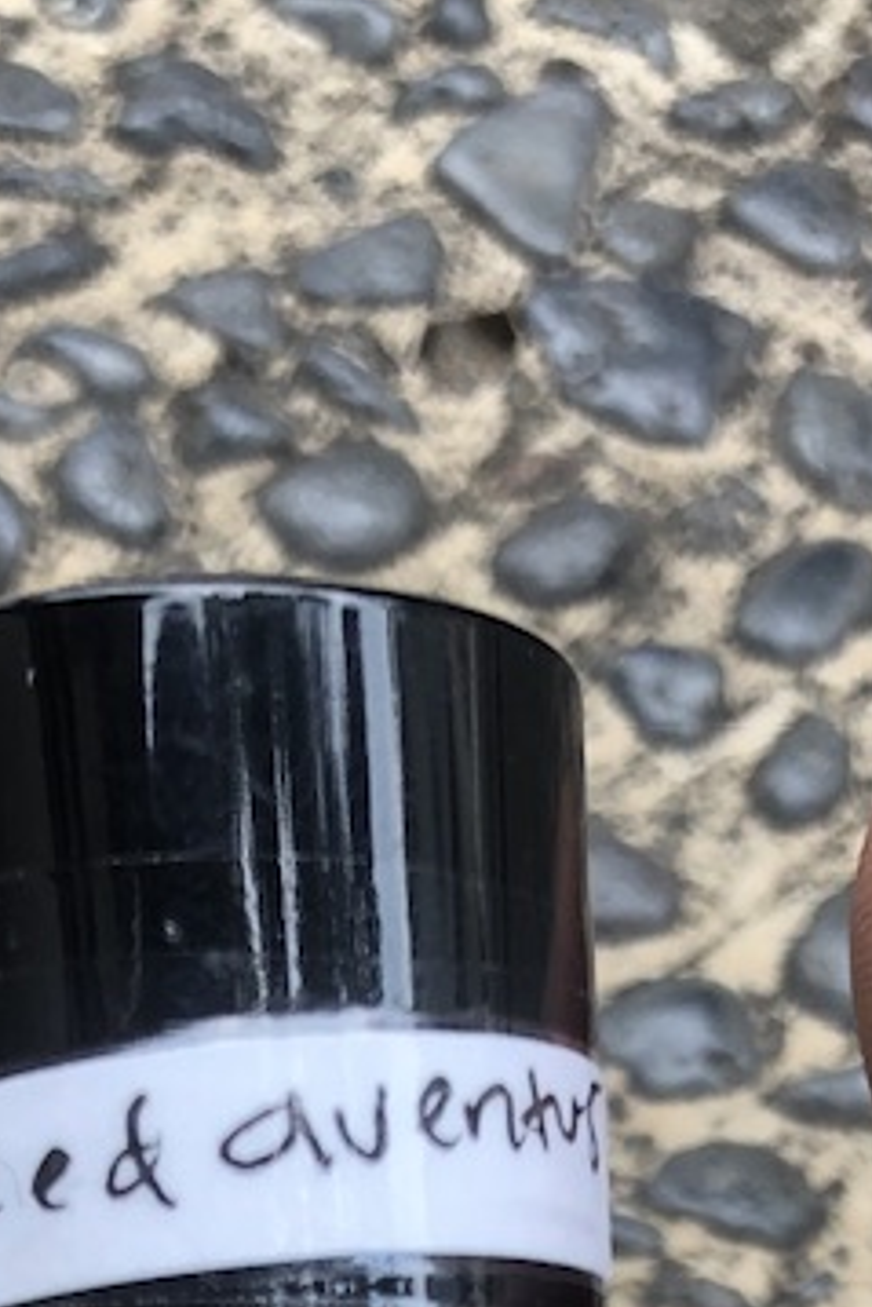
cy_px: 2041
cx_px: 332
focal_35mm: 104
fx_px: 3775
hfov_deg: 13.2
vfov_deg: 17.4
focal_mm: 4
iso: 40
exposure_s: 1/120
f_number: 1.8
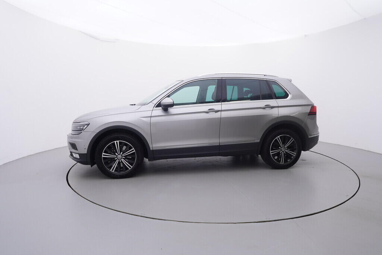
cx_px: 191
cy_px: 128
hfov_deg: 77.3
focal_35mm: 22
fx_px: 239
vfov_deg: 56.2
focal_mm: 15
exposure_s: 1/80
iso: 200
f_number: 5
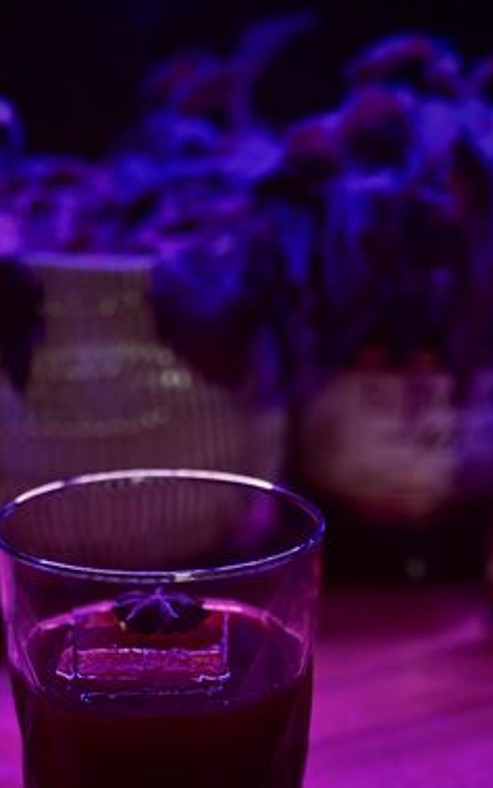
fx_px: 1848
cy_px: 601
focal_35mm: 86
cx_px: 198
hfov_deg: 15.2
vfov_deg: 23.8
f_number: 1.78
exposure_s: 1/39
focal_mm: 6.76
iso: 500
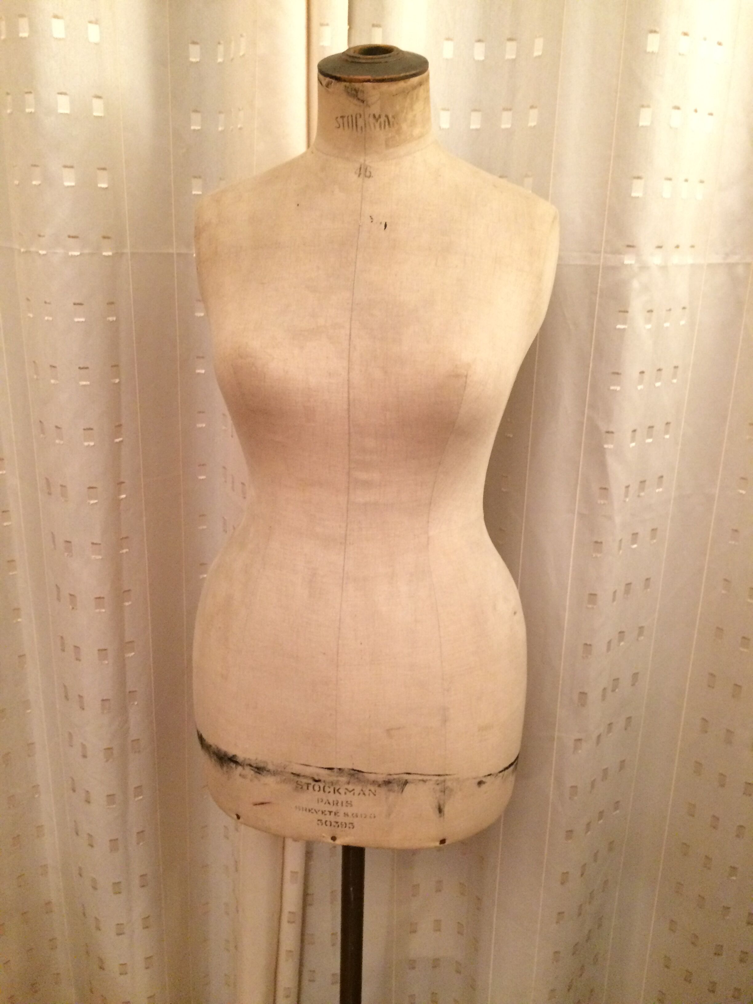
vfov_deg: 61.7
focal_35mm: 29
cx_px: 376
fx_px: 841
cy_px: 502
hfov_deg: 48.2
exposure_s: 1/20
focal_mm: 4.15
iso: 250
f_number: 2.2
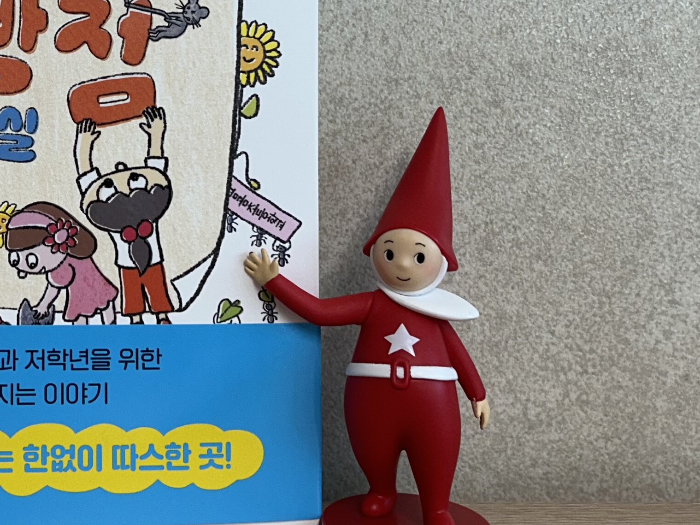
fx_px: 1395
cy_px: 65
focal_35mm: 69
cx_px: 70
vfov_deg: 20.9
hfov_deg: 27.2
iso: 32
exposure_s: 1/120
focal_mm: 5.7
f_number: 1.5
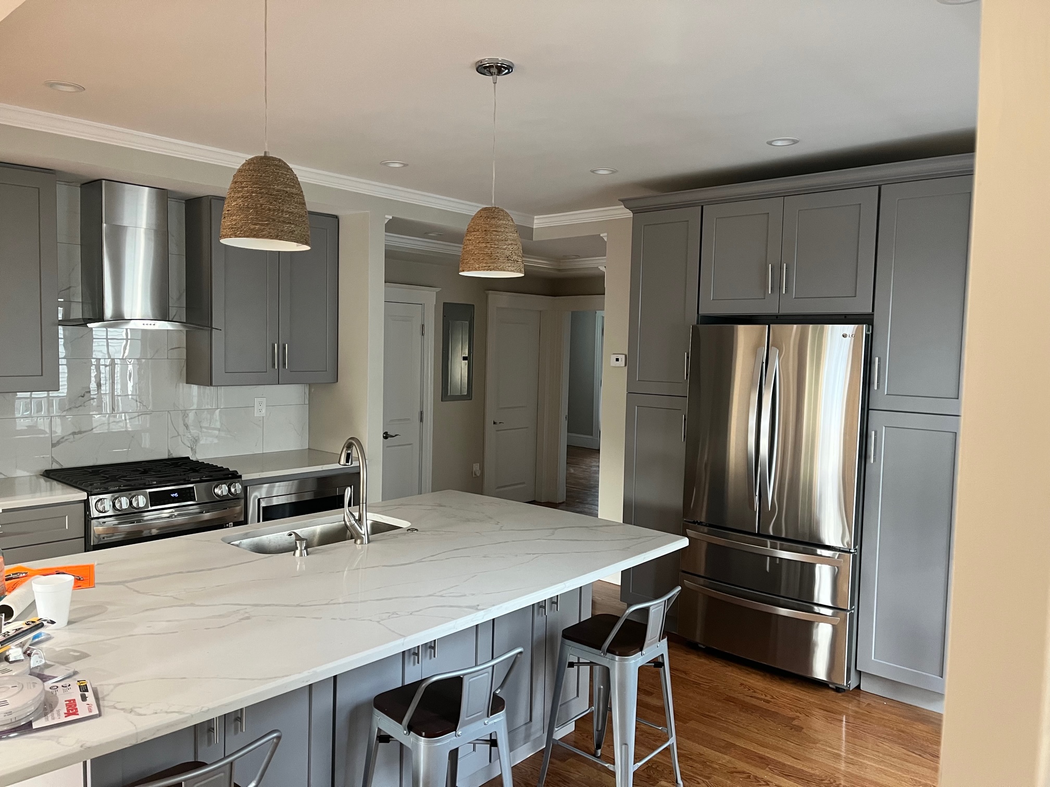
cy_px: 394
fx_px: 789
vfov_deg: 53.1
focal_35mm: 26
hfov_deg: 67.3
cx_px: 525
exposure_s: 1/60
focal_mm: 5.1
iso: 250
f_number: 1.6
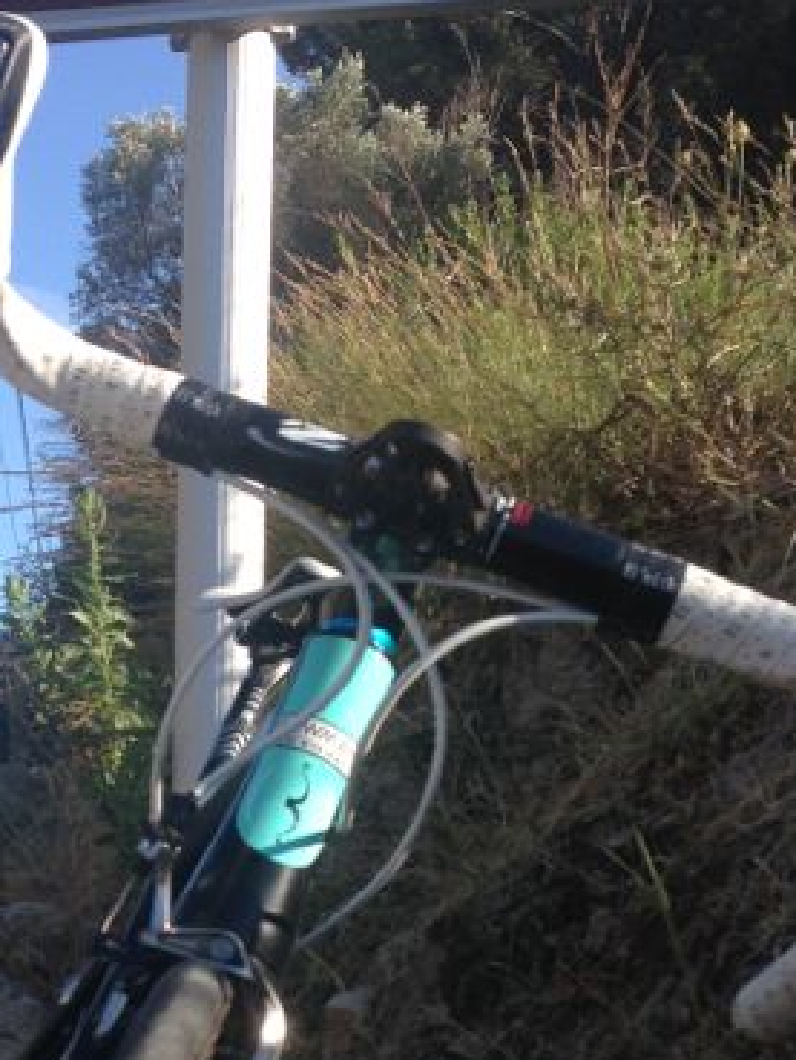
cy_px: 799
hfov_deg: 21.3
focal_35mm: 67
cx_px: 27
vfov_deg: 28.5
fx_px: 2053
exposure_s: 1/919
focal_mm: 4.12
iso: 50
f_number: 2.4
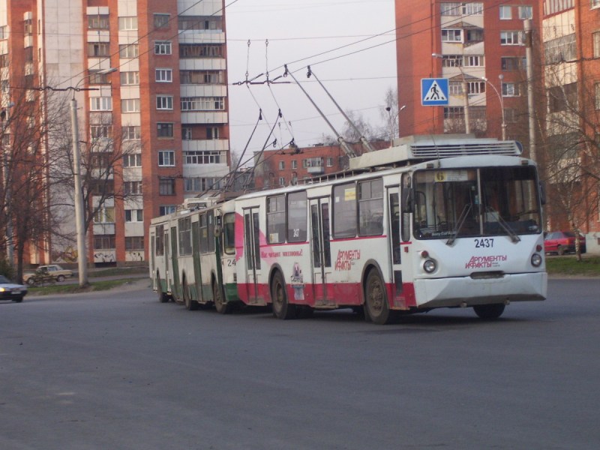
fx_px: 1924
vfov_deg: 13.3
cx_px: 300
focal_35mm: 111
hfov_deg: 17.7
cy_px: 225
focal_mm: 18
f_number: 4.6
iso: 125
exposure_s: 1/90
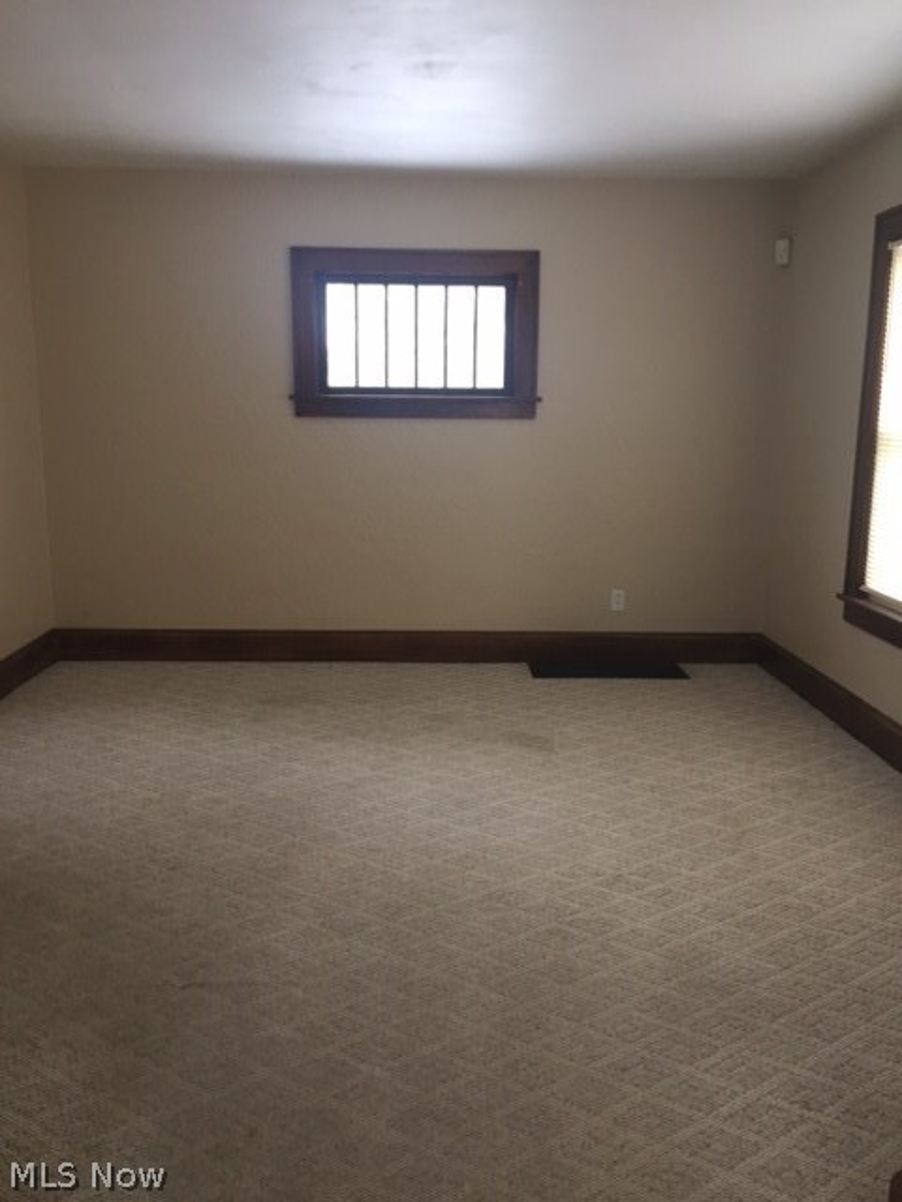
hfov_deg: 48.2
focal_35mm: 29
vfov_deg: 61.7
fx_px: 1008
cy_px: 601
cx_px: 451
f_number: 2.2
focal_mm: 4.15
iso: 100
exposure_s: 1/30
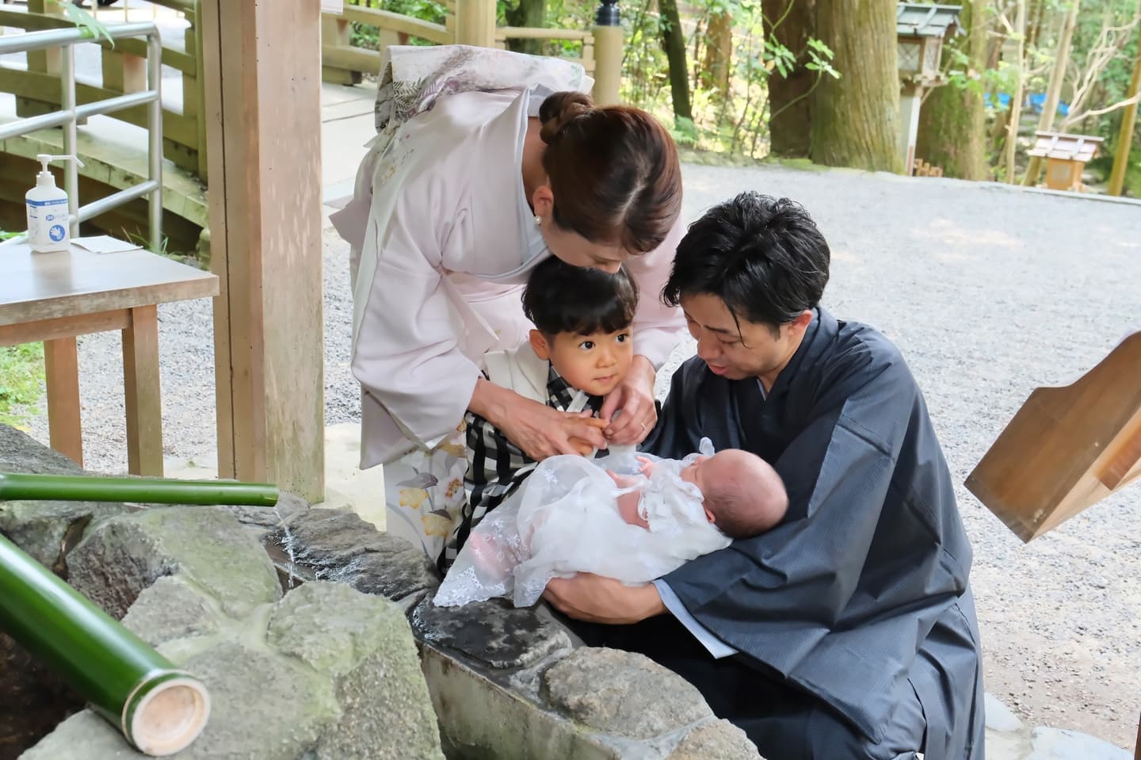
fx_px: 1299
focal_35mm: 41
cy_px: 380
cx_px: 570
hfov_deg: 47.4
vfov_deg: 32.6
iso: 3200
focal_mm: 27.4
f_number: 5
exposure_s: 1/80
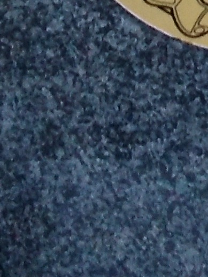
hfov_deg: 9.9
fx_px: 1161
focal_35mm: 145
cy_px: -163
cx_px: 323
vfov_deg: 12.8
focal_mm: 2.39
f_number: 2.4
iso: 571
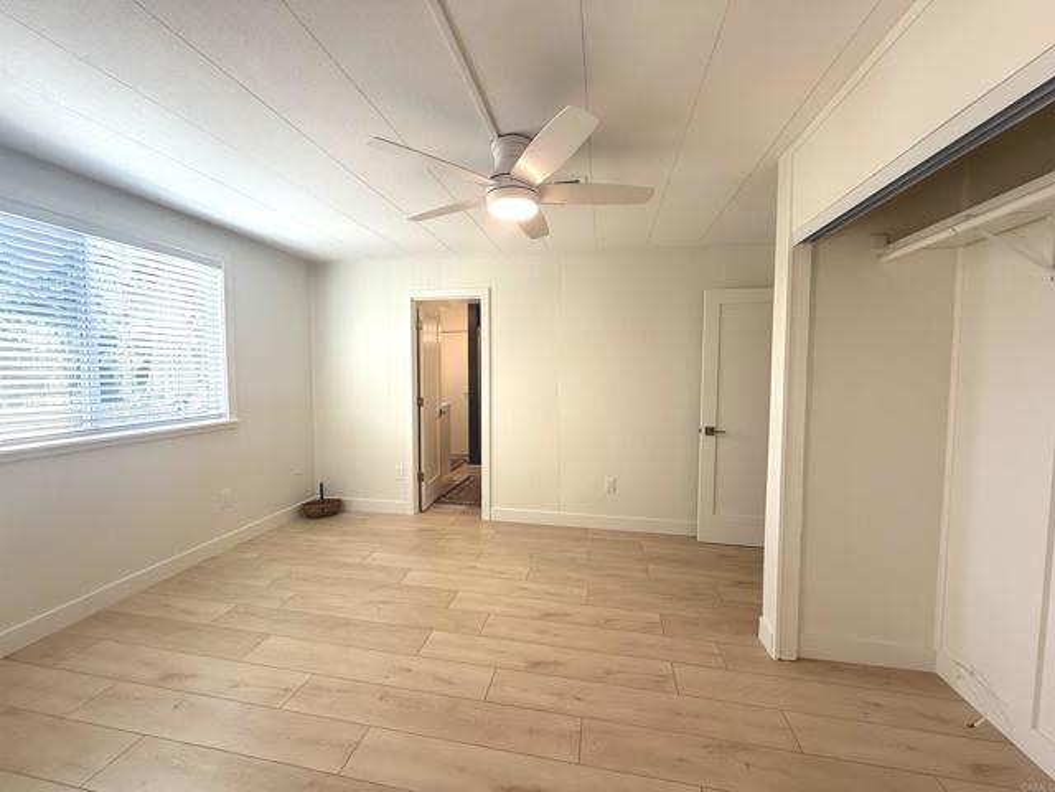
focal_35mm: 14
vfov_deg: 85.7
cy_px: 396
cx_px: 528
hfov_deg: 102.1
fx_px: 427
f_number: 2.2
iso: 80
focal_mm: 2.22
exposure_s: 1/99
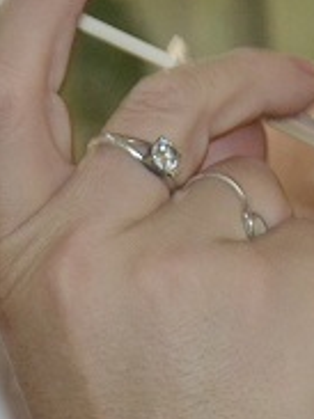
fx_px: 3745
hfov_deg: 4.8
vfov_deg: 6.4
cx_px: 296
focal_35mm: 309
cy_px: 350
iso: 1800
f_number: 5.3
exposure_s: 1/60
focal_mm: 45
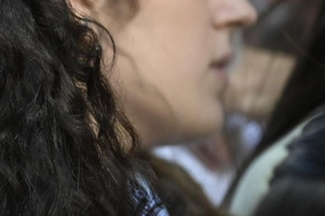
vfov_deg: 1.2
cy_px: 188
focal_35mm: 1150
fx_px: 10372
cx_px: -284
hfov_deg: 1.8
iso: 400
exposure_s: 1/320
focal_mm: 160
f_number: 5.6
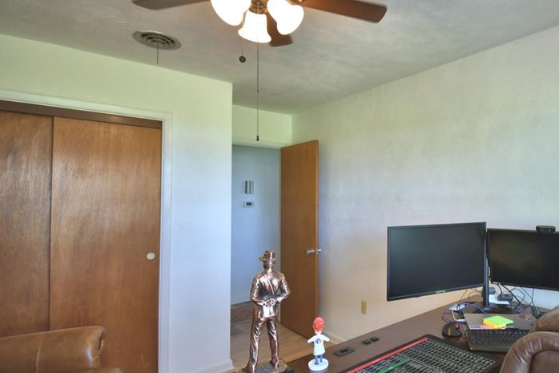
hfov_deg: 74.3
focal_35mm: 22
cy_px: 189
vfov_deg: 57.2
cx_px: 403
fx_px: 342
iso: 400
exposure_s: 1/60
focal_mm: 10
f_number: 4.5
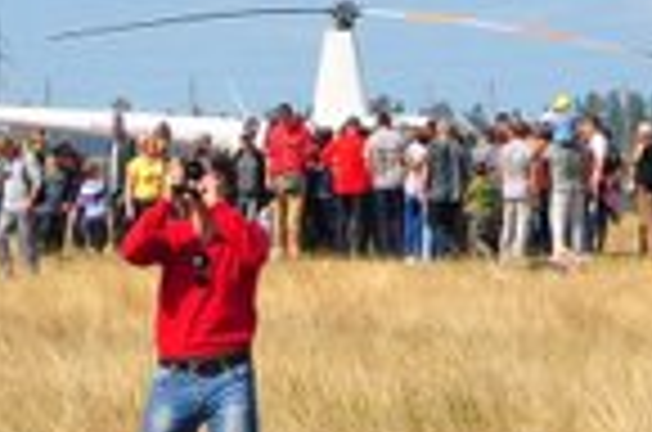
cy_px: -682
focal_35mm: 413
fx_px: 7463
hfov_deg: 5.0
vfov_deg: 3.3
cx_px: 621
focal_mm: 50
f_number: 6.3
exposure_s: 1/400
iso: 200
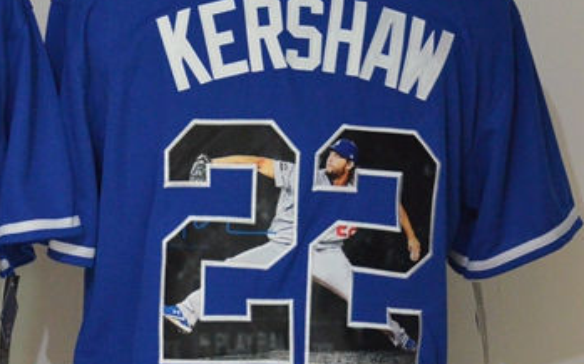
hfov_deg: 11.9
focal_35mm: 175
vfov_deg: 7.5
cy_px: 230
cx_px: 37
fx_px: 2785
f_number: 4.8
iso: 4000
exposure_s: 1/50
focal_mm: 50
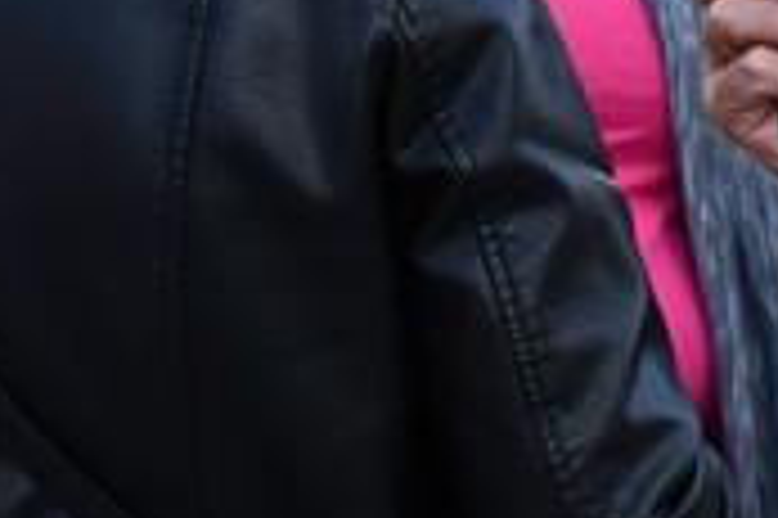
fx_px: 11529
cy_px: -151
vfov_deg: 2.6
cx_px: 1196
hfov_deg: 3.8
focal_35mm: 534
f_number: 5.6
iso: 400
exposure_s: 1/500
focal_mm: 60
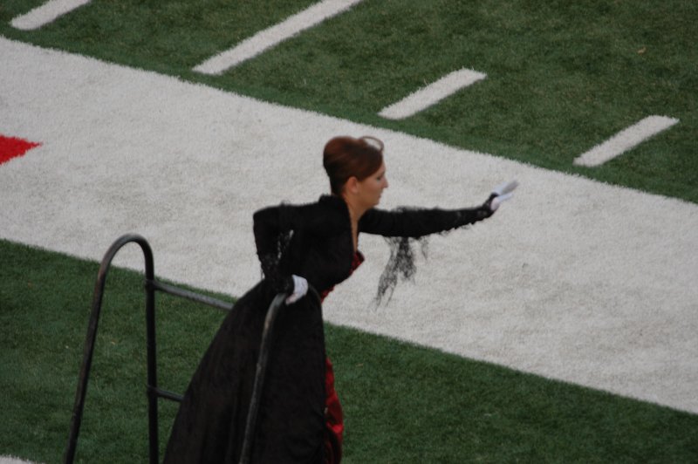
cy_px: 232
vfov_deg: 2.3
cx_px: 349
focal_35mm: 600
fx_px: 11623
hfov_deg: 3.4
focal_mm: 400
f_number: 5.6
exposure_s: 1/60
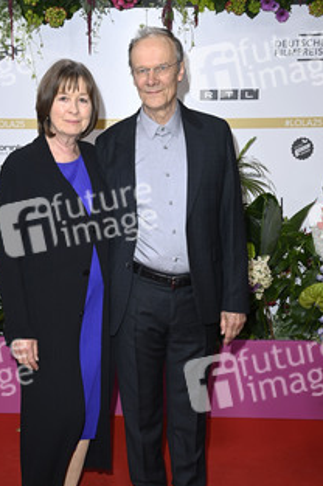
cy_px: 298
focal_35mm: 64
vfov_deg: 31.3
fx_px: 863
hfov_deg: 21.2
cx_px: 123
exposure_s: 1/250
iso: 640
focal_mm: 50
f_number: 6.3
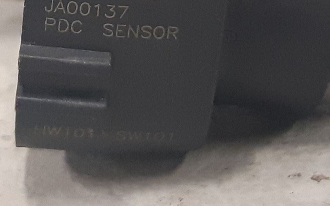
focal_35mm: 59
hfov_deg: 34.2
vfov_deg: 21.4
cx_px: 104
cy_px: 12
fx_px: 531
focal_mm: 3.93
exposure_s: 1/50
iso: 250
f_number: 1.7
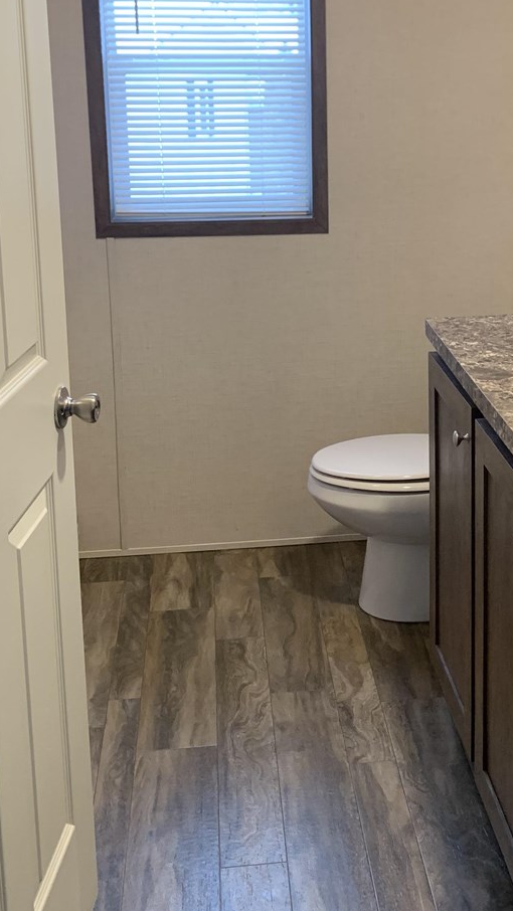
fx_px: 1160
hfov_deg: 24.8
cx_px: 333
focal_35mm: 48
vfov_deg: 42.1
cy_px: 282
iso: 160
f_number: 1.8
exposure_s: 1/60
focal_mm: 4.25
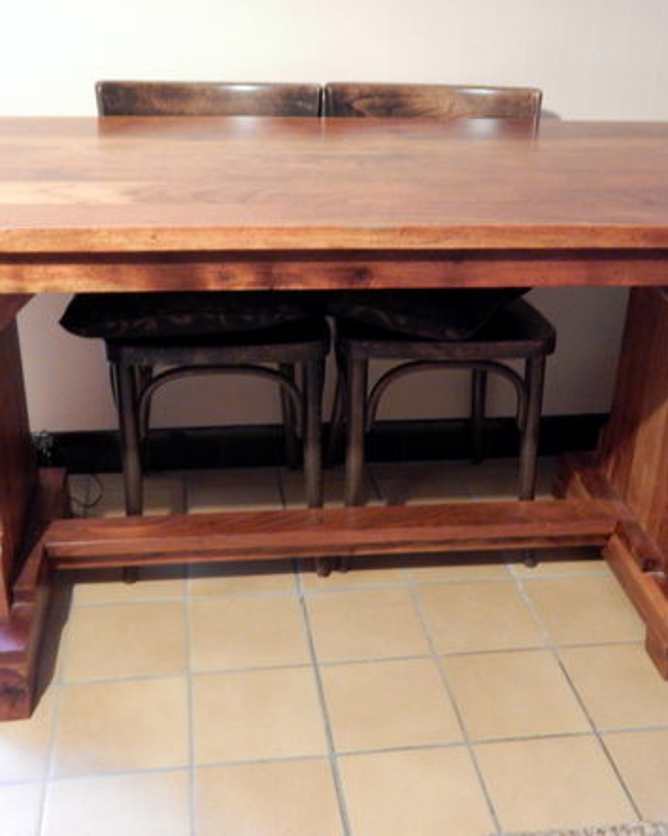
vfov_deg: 44.8
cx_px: 340
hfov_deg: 36.5
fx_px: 1014
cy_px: 415
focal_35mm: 41
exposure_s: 1/4
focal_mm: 5.6
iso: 800
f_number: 3.2
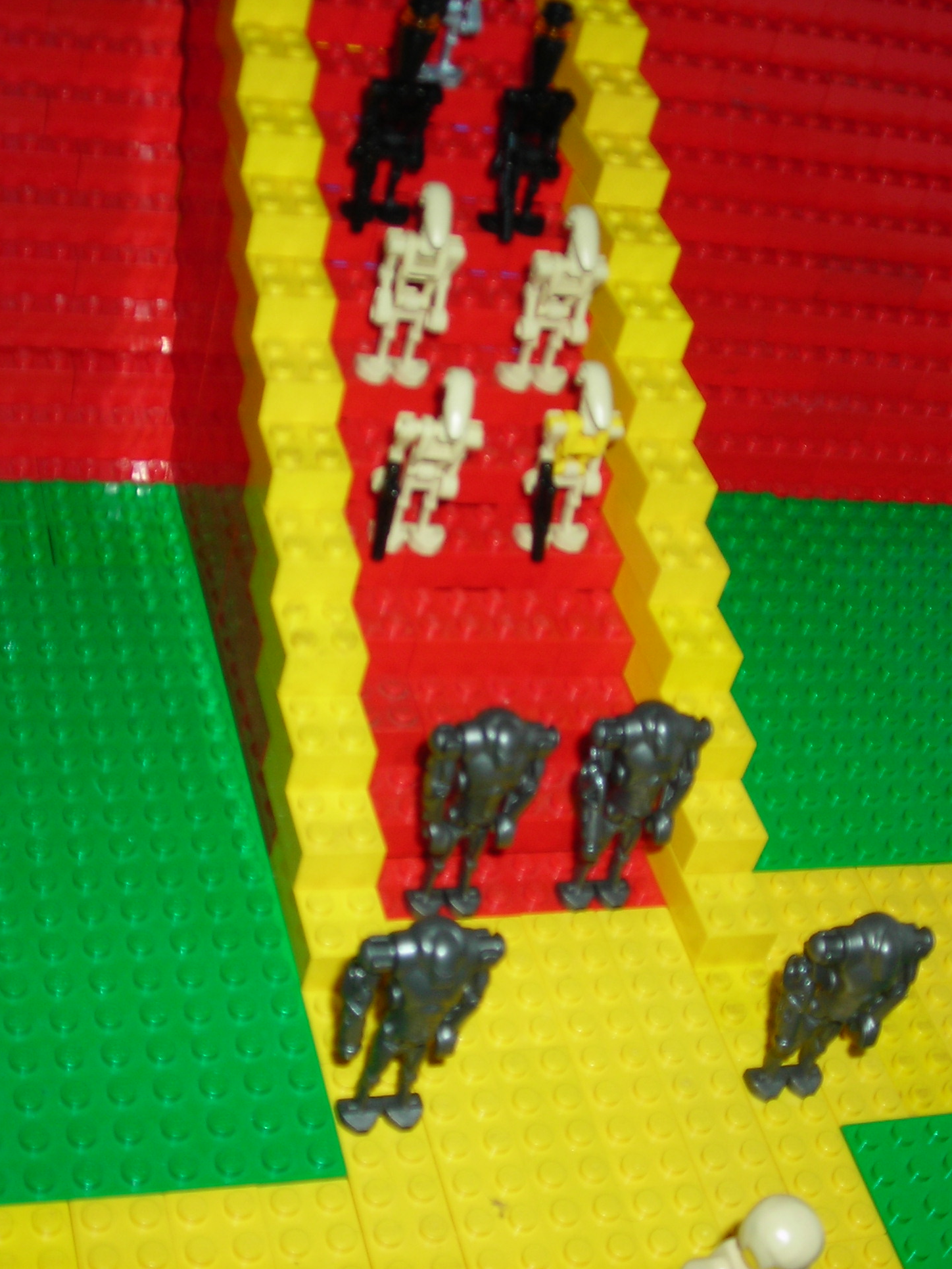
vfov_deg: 37.5
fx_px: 1870
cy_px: 632
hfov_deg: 28.5
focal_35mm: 51
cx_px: 443
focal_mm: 6.3
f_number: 3.2
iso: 50
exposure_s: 1/60.1
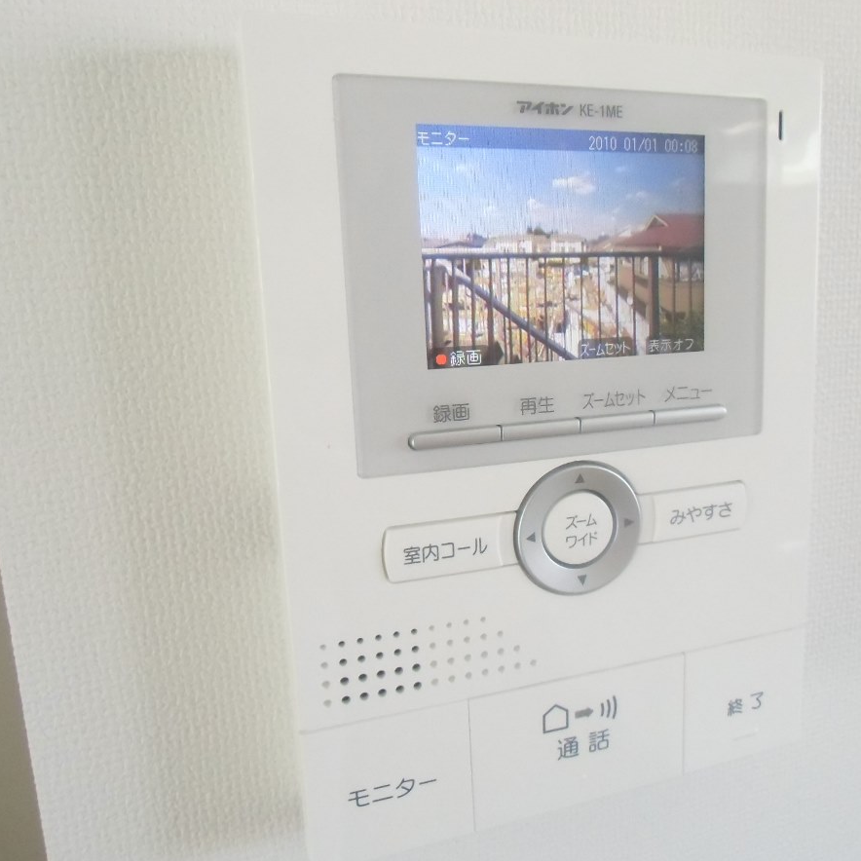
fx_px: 844
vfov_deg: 54.0
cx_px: 566
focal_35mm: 30
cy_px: 435
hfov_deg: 53.1
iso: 800
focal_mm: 4.43
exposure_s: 1/125
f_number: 3.2
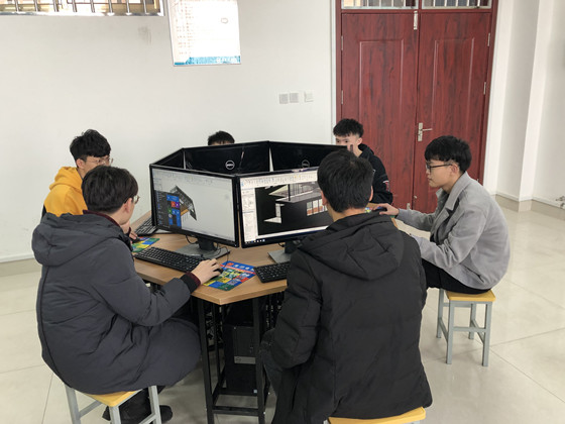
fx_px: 457
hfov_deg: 63.4
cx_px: 282
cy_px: 212
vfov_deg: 49.7
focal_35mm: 28
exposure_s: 1/25
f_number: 1.8
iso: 40
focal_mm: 3.99
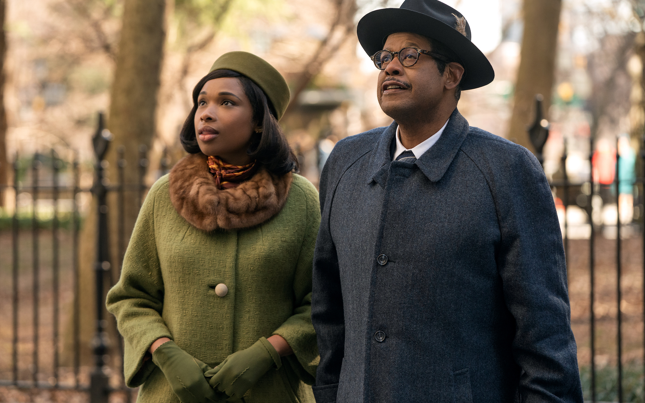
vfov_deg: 9.8
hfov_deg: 15.6
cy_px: 190
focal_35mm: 134
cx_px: 323
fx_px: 2355
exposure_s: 1/640
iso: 1600
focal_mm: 131
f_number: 4
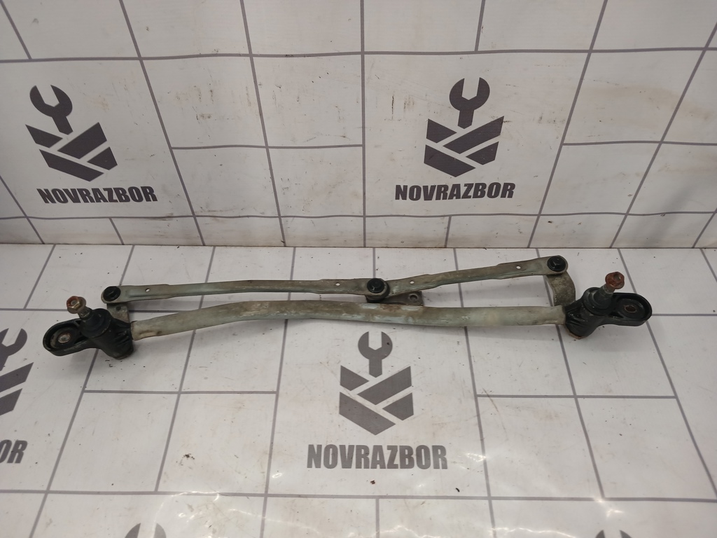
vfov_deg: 51.4
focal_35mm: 27
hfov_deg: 65.3
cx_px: 358
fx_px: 559
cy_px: 269
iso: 80
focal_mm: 4
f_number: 1.8
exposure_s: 1/50
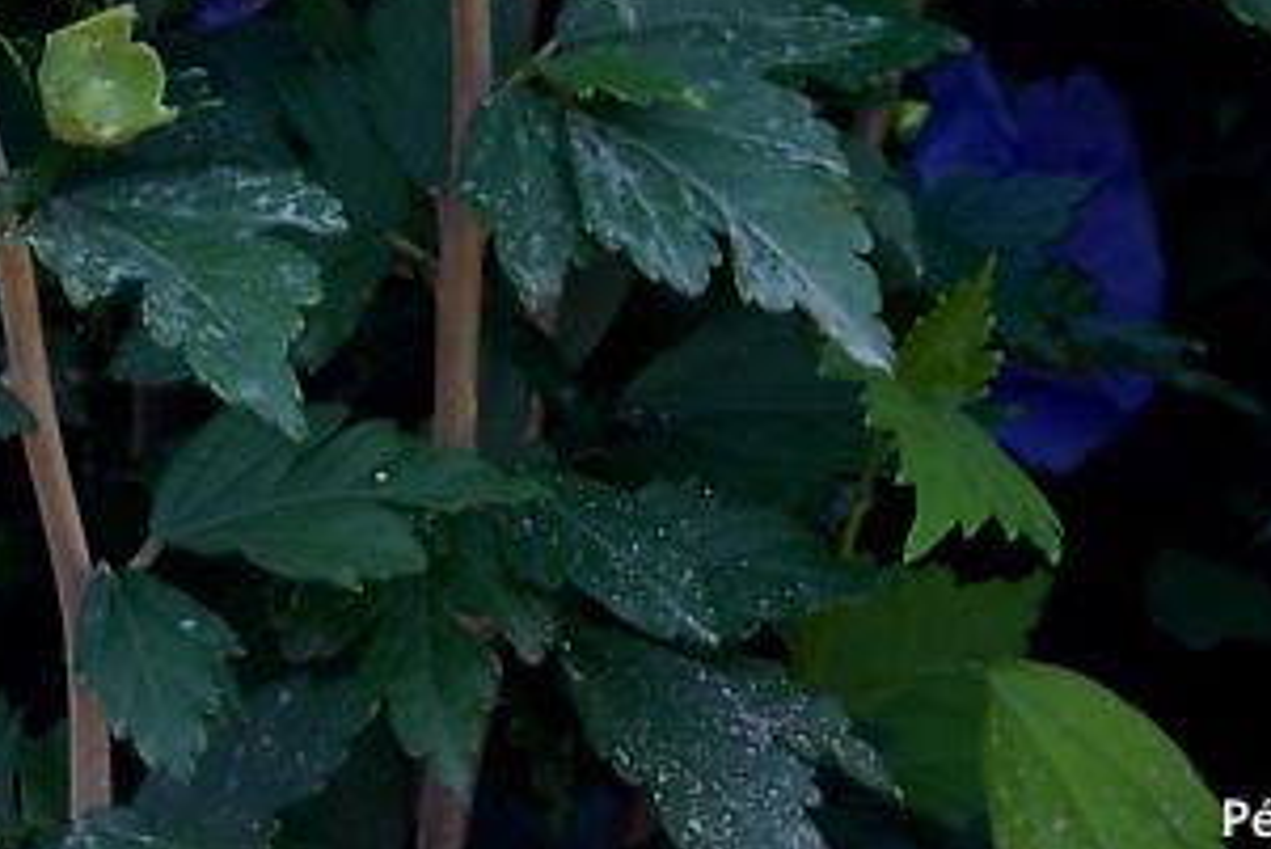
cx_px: -500
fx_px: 19815
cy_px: -895
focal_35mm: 561
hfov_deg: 3.7
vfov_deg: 2.4
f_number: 5.6
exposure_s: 1/125
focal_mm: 90
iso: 200
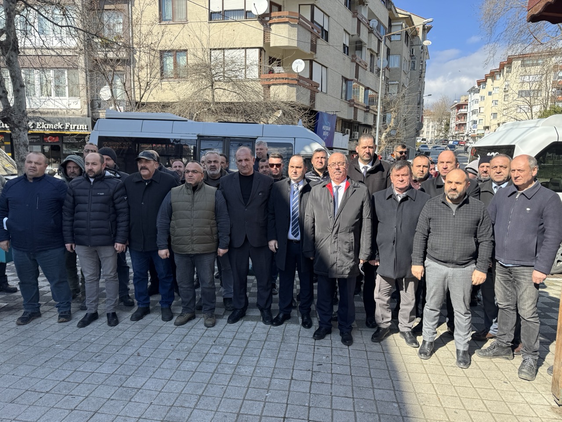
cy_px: 211
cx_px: 281
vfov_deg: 56.8
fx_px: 390
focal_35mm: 24
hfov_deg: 71.6
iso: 80
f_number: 1.78
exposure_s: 1/1767
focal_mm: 6.76
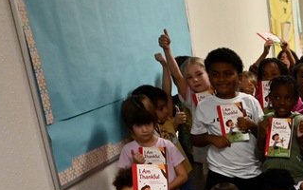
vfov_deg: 16.4
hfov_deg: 23.9
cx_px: 401
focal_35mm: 75
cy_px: 250
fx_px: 619
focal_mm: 23
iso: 2000
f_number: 2.8
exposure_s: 1/250
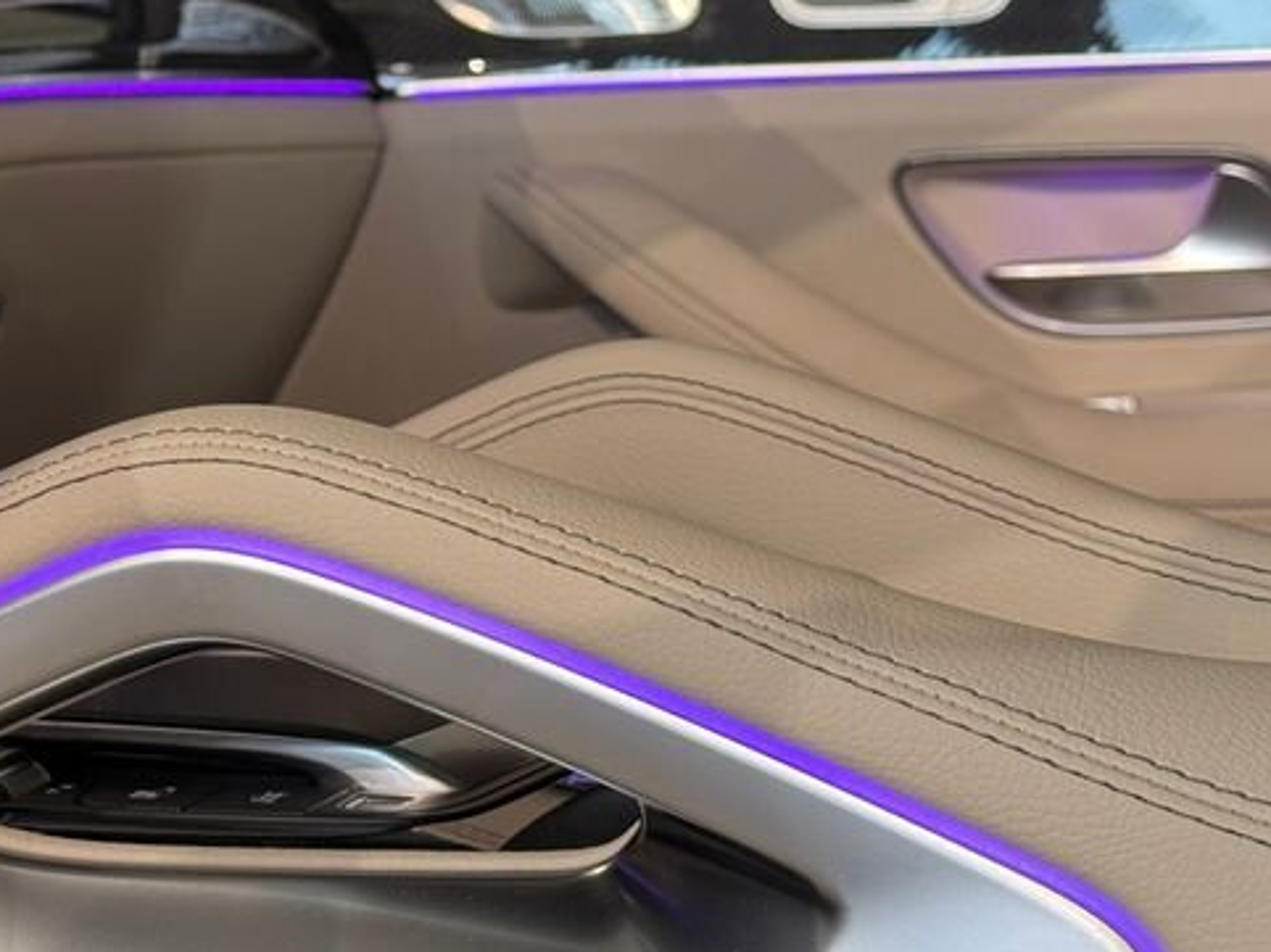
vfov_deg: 14.5
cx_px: 177
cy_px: 330
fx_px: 3743
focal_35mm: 102
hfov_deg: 19.0
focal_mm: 6.76
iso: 125
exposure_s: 1/50
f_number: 1.78
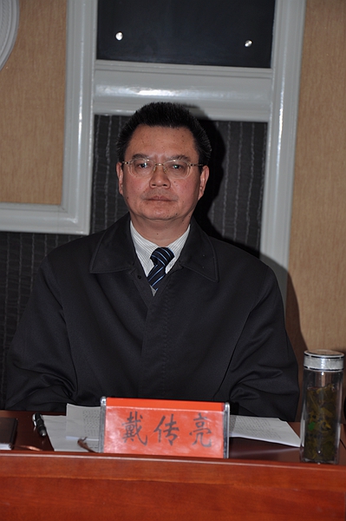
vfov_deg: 20.6
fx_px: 1430
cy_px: 260
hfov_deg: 13.8
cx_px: 173
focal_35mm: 99
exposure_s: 1/60
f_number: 5.3
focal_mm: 66
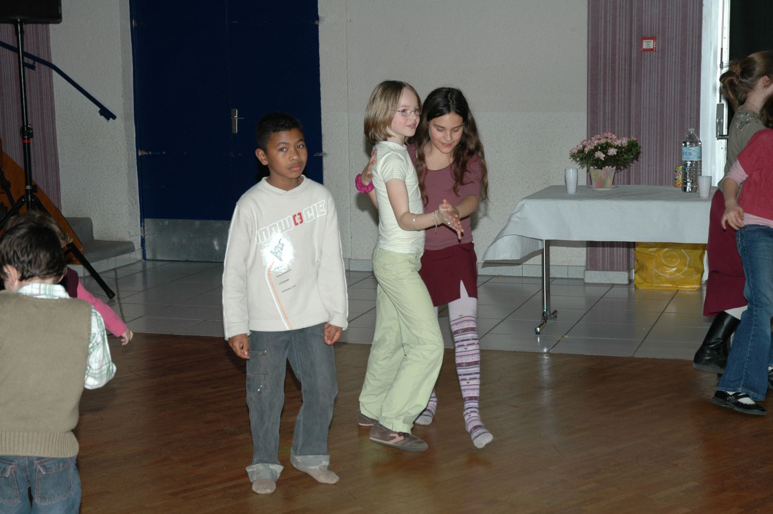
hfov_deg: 30.5
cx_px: 386
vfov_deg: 20.6
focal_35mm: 66
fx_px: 1416
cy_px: 257
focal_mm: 44
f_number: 4.5
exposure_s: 1/60
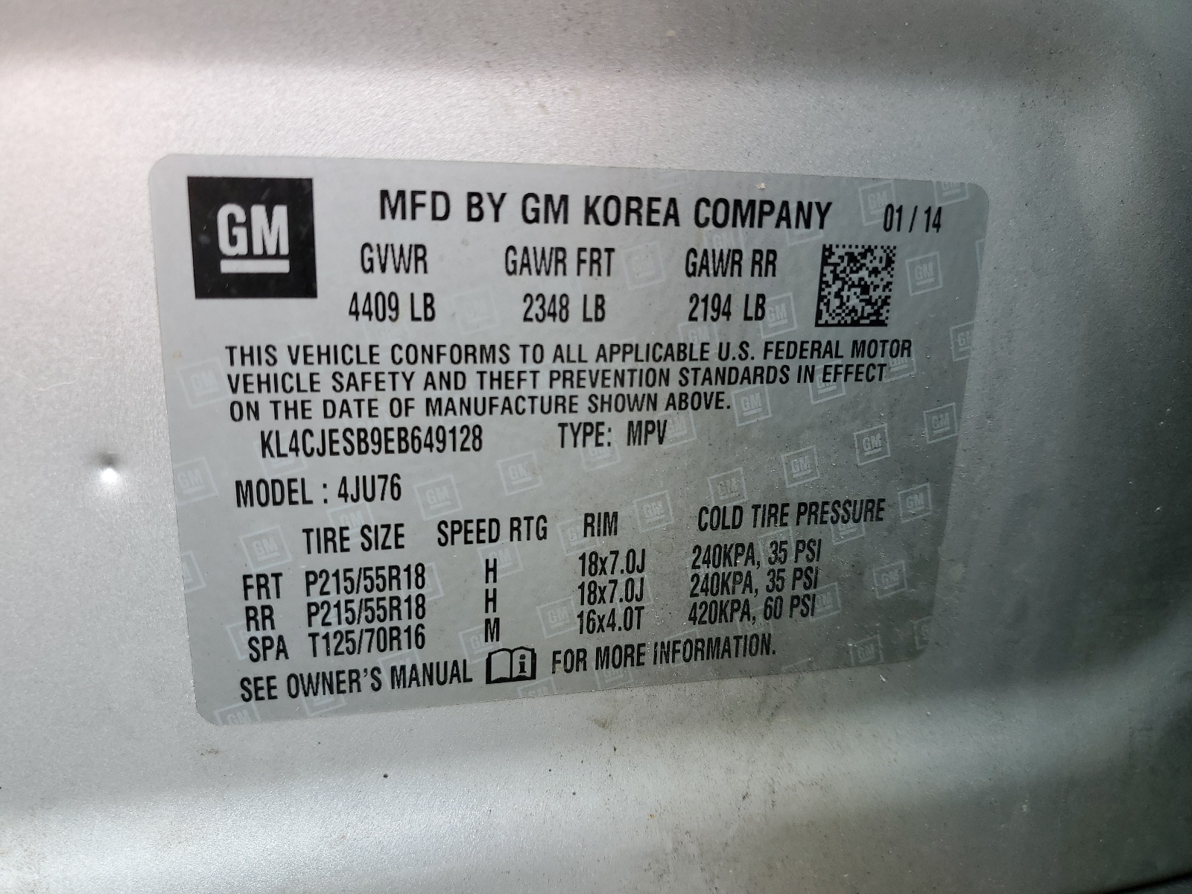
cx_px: 596
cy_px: 447
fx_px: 895
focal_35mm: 26
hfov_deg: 67.3
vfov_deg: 53.1
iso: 50
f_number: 1.5
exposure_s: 1/213
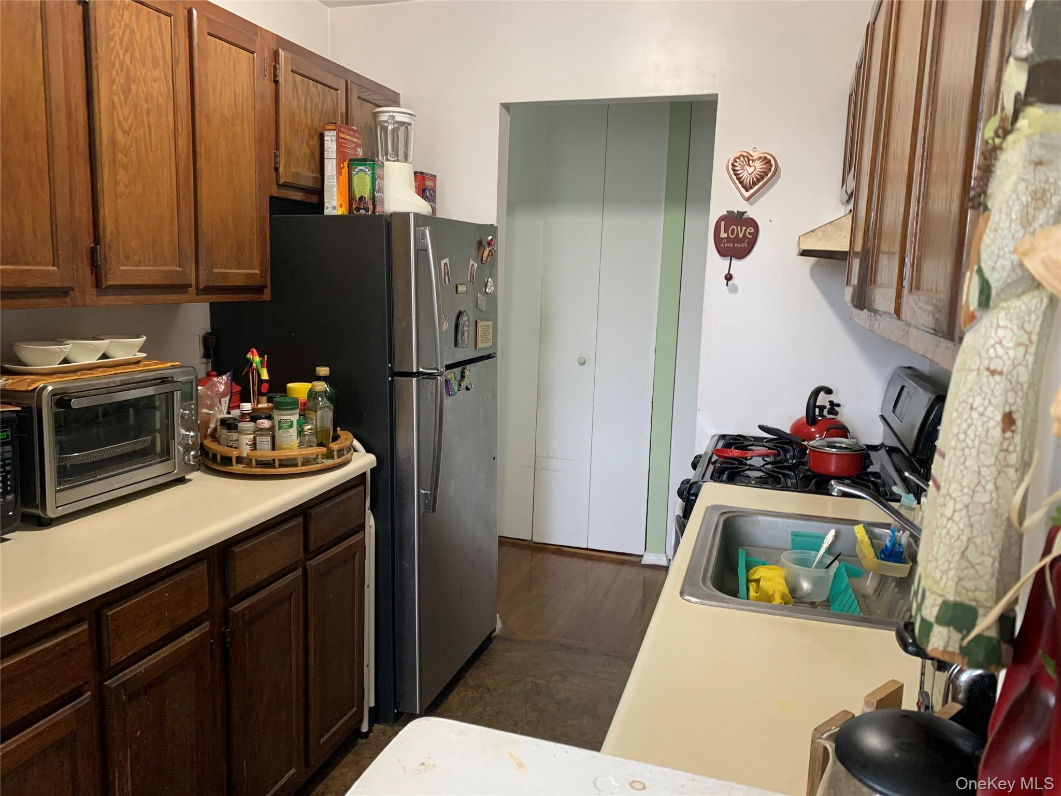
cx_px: 530
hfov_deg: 67.3
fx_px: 797
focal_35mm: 26
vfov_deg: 53.1
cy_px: 398
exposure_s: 1/60
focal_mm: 4.25
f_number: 1.8
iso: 160
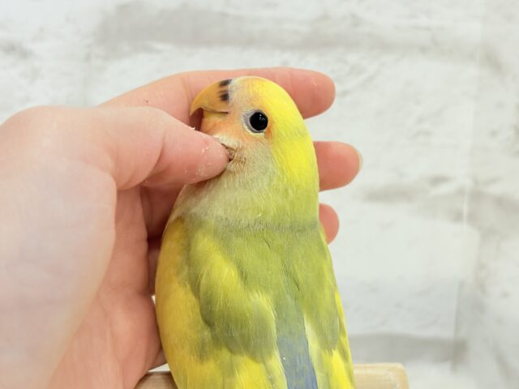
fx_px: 780
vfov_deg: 28.0
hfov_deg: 36.8
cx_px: 260
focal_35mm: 52
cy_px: 194
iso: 80
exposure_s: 1/100
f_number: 1.6
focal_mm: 5.96
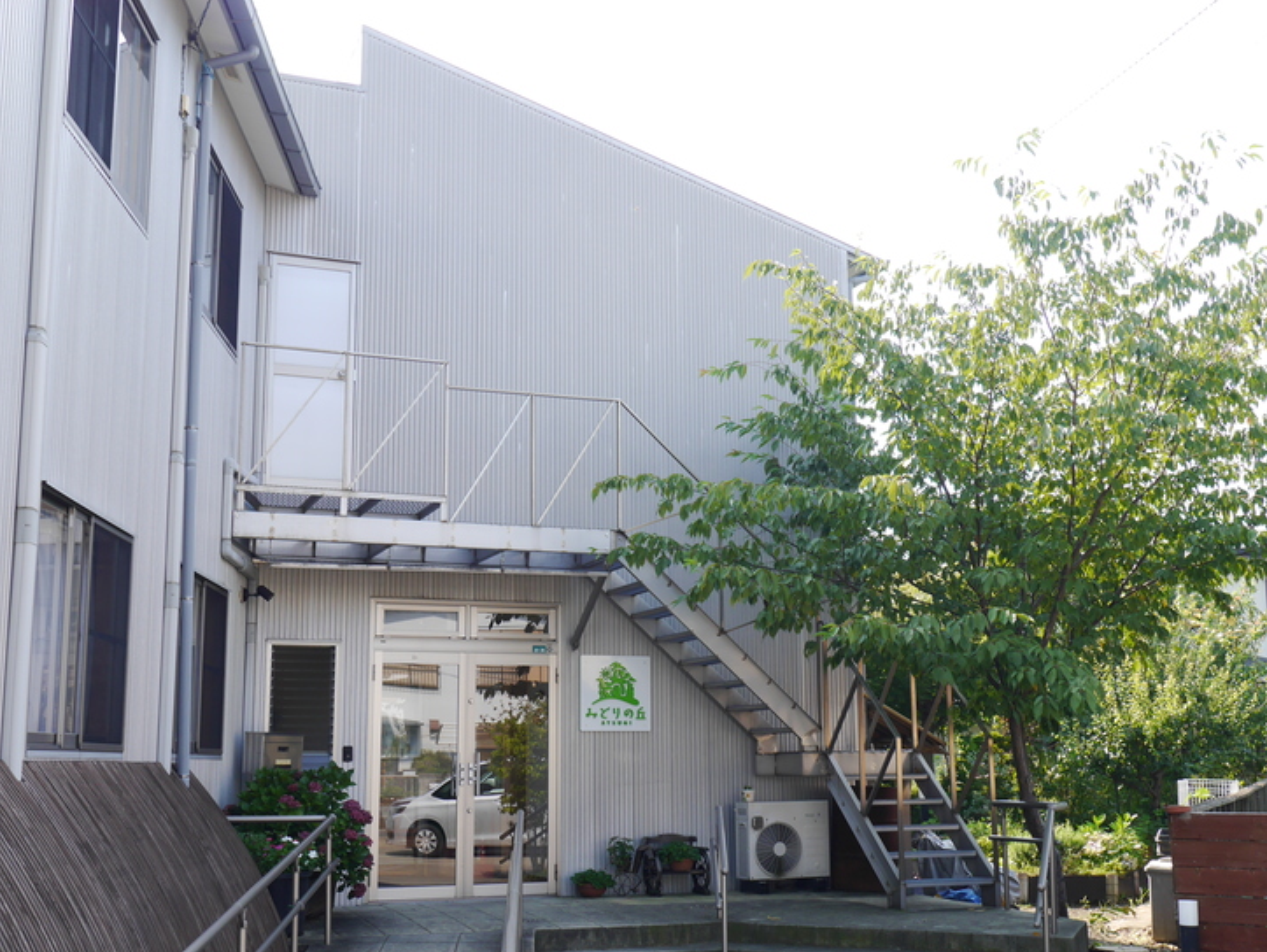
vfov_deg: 34.4
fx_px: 1538
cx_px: 648
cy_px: 512
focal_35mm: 42
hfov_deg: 44.8
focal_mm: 19
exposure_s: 1/160
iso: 160
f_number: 5.6
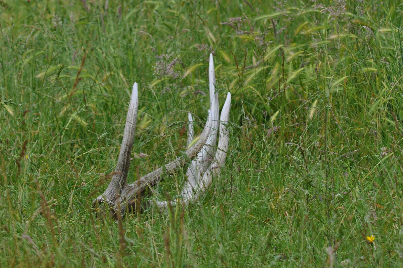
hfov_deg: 9.2
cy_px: 134
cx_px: 202
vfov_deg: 6.1
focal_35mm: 225
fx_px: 2516
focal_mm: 150
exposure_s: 1/400
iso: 200
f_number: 7.1
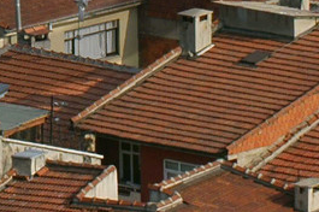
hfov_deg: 2.1
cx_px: -105
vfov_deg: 1.4
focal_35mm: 997
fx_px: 8824
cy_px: -388
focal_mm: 110
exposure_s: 1/400
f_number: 8
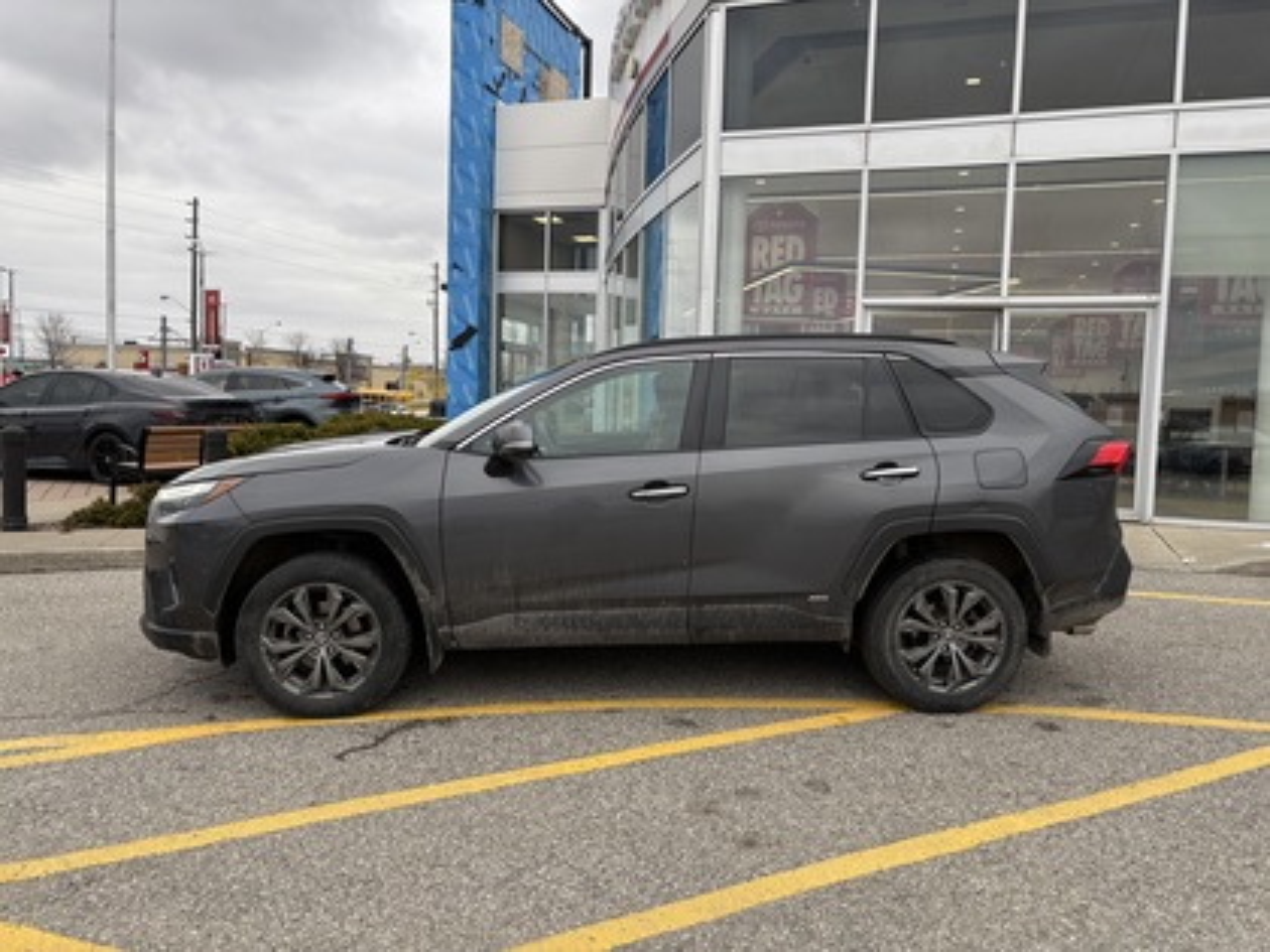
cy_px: 476
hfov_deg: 67.3
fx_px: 954
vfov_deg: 53.1
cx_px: 635
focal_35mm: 26
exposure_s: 1/430
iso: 50
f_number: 1.6
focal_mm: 5.96
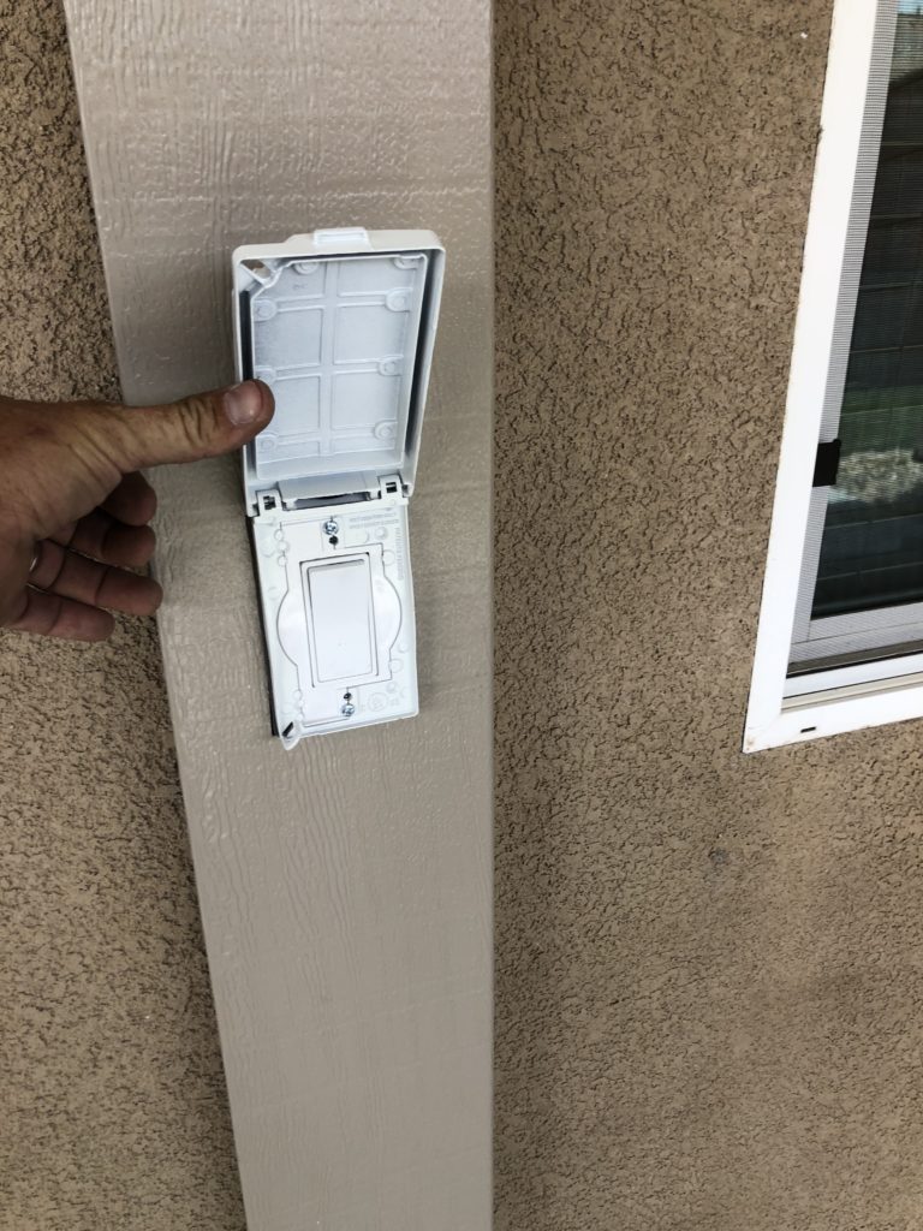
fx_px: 995
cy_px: 616
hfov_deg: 49.7
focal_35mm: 28
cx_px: 462
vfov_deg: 63.4
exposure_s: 1/191
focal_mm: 3.99
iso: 20
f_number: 1.8
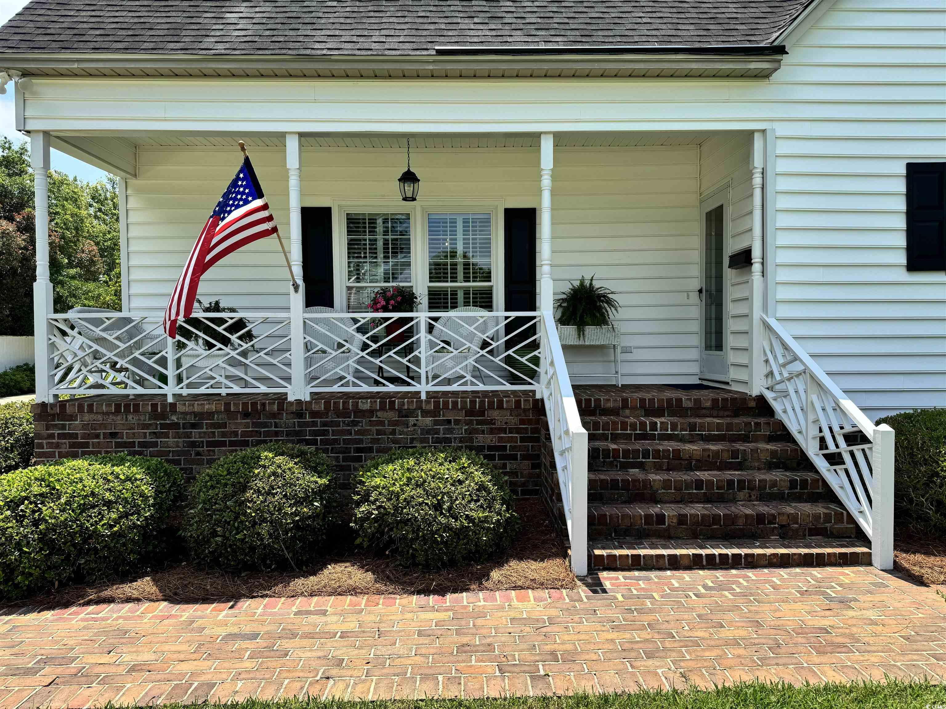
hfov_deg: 71.6
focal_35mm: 24
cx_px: 473
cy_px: 354
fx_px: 656
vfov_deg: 56.8
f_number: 1.78
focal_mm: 6.76
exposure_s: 1/2604
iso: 80
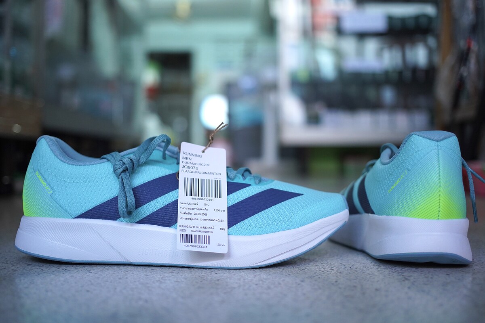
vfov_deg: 33.4
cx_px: 242
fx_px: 539
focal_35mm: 40
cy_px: 162
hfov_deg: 48.5
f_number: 2.8
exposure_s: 1/80
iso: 1250
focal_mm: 40
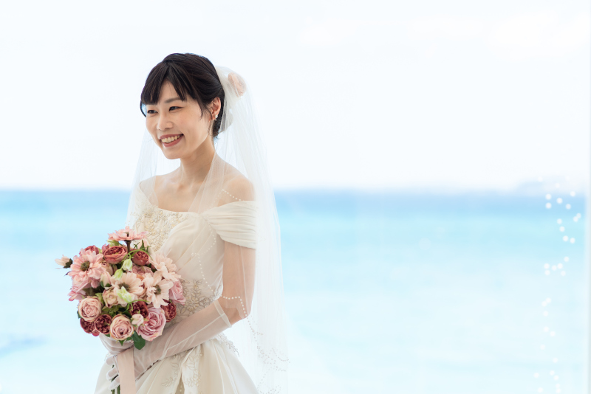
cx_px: 296
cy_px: 197
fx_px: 1396
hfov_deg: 23.9
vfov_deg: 16.1
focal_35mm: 85
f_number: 2.8
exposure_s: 1/400
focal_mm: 85
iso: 100
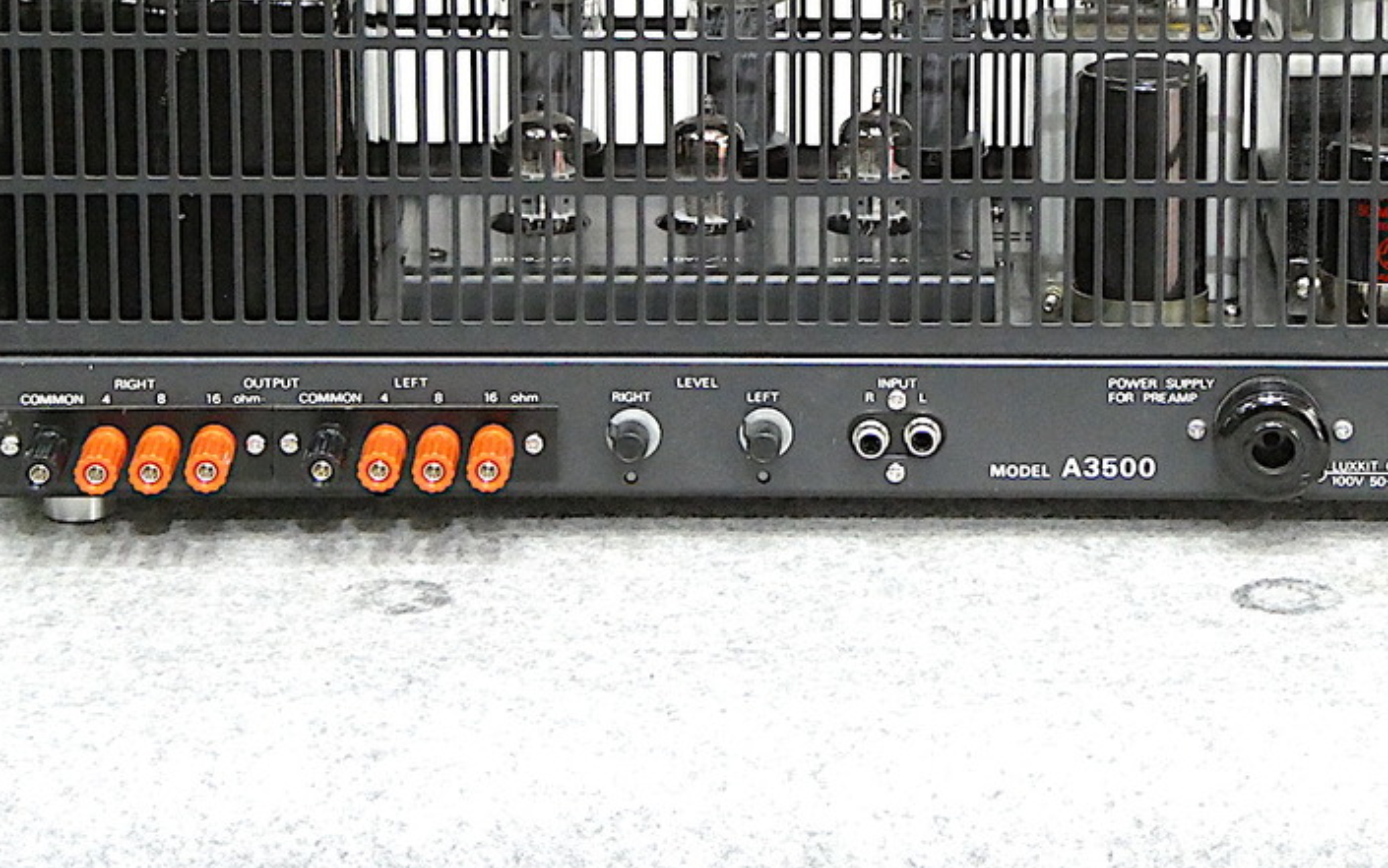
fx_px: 5789
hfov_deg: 13.7
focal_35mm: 153
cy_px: 205
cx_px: 837
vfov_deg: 8.6
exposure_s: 1/40
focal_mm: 19
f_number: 5.1
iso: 1600
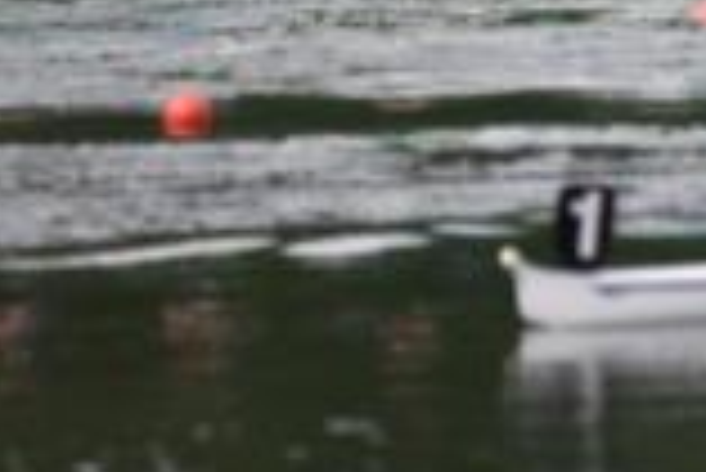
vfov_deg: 1.1
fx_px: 24929
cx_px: 800
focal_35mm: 1270
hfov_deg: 1.6
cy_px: -229
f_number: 6.3
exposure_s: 1/2500
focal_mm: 400
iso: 1000
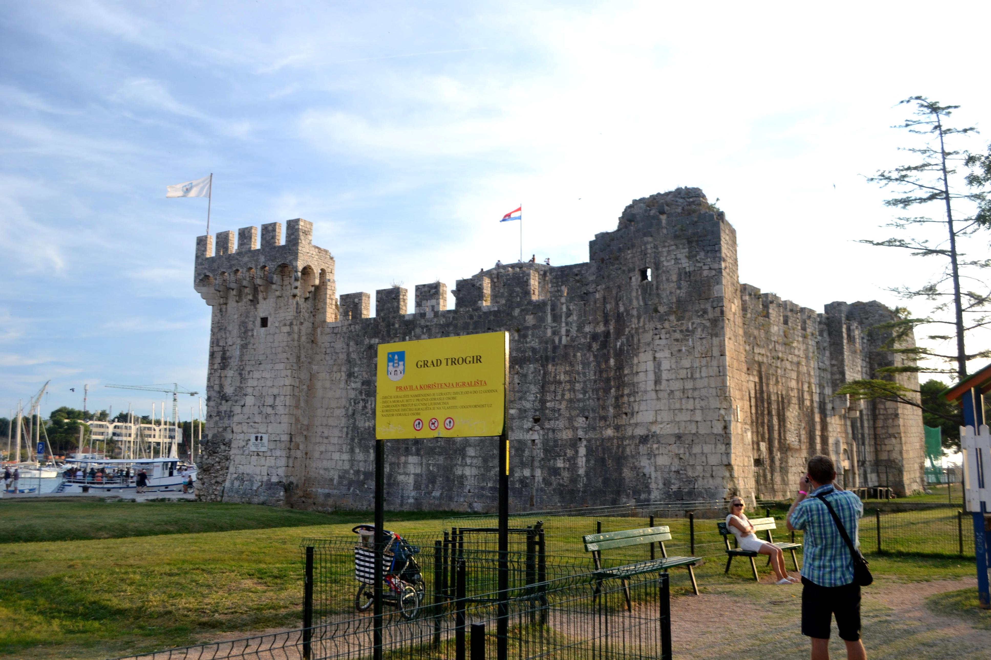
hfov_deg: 61.9
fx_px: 826
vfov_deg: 43.6
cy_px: 330
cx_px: 496
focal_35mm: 30
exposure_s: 1/125
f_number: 5.6
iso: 180
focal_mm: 20
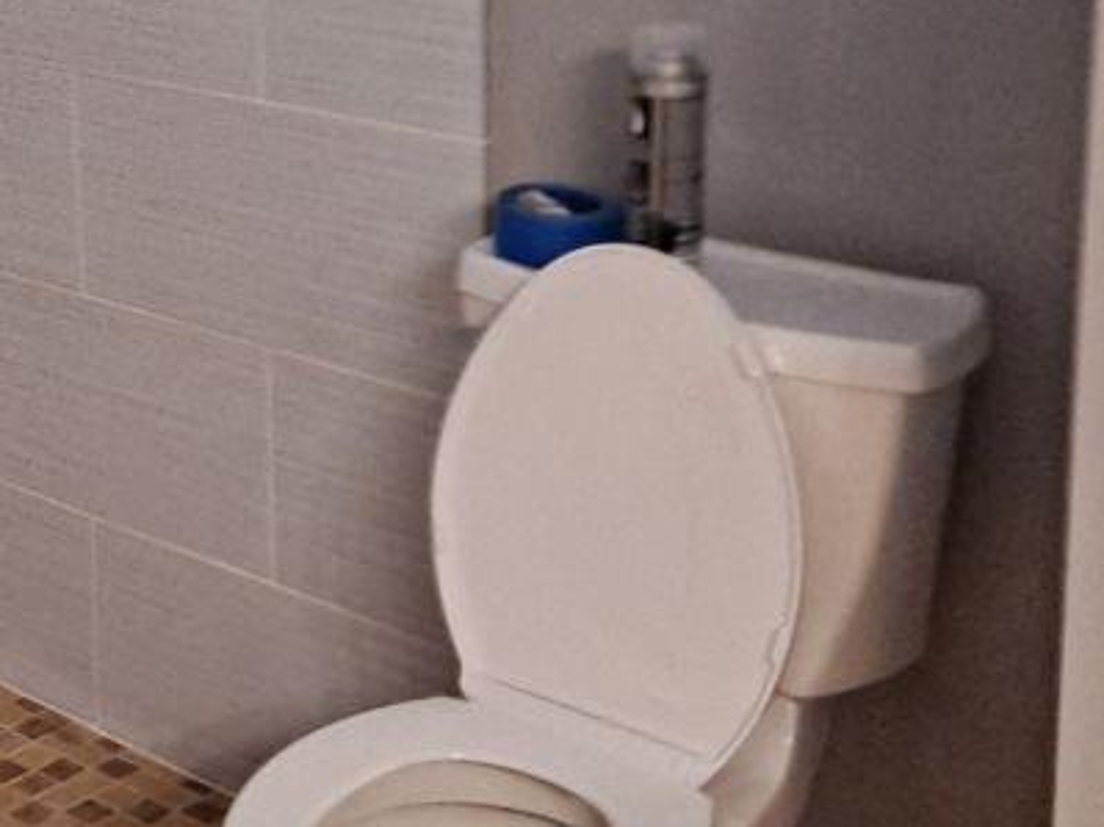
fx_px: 2359
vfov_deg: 19.5
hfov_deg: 24.1
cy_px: 64
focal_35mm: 74
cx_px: -202
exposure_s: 1/60
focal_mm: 4.6
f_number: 2
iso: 320
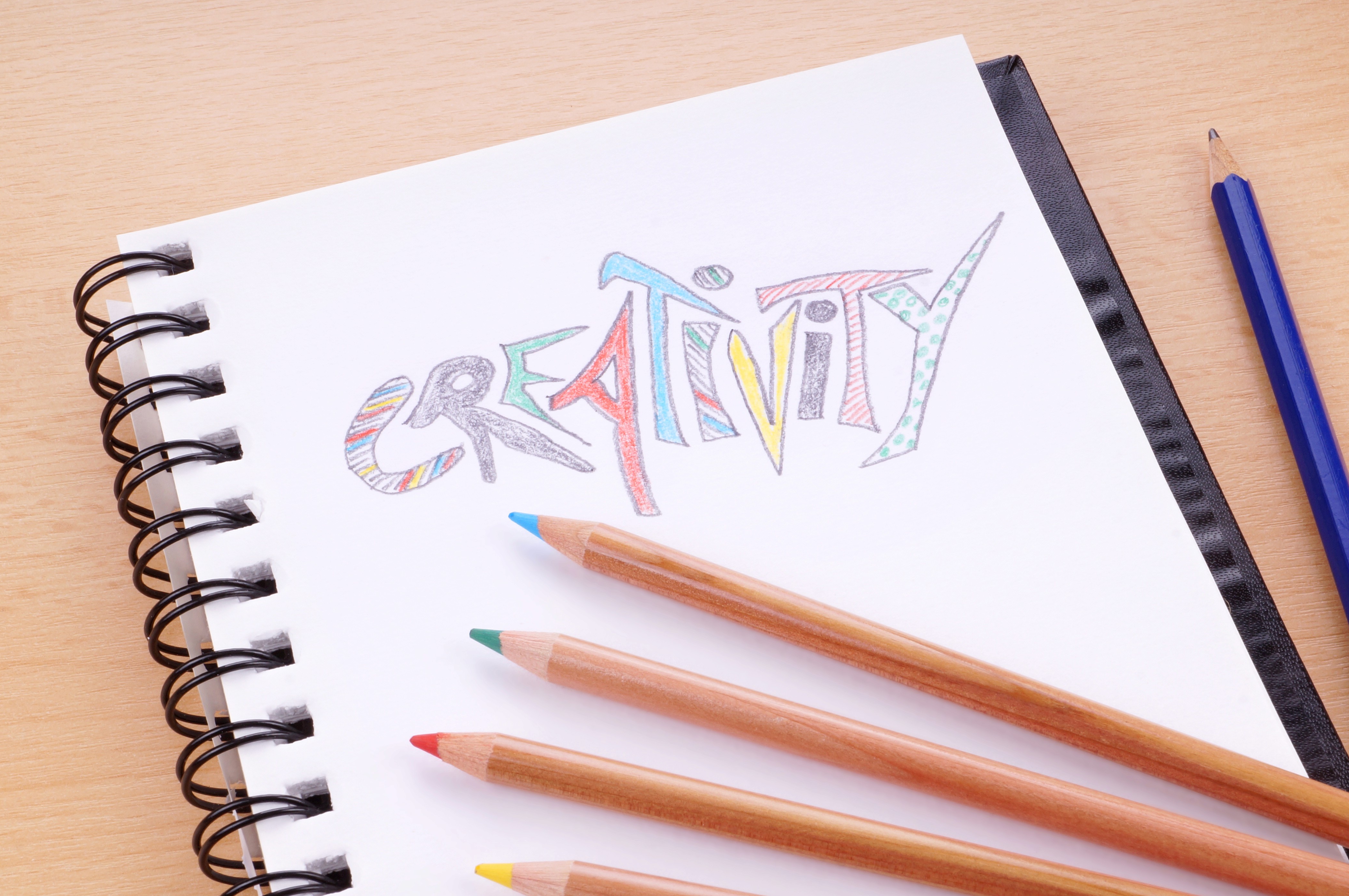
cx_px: 717
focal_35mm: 88
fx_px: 3294
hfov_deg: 23.1
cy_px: 473
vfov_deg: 15.5
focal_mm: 50
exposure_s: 1/160
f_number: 22
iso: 100
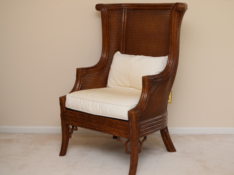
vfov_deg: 24.4
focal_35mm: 60
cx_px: 128
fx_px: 406
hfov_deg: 32.2
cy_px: 87
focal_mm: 34
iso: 800
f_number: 5
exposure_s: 1/100
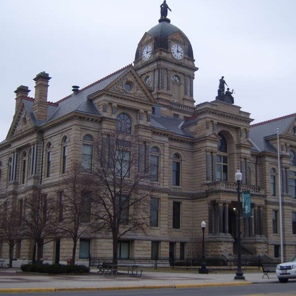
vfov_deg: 32.2
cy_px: 145
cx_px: 163
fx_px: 513
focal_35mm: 53
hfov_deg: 32.2
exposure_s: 1/125
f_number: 7.9
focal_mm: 9.2
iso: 80
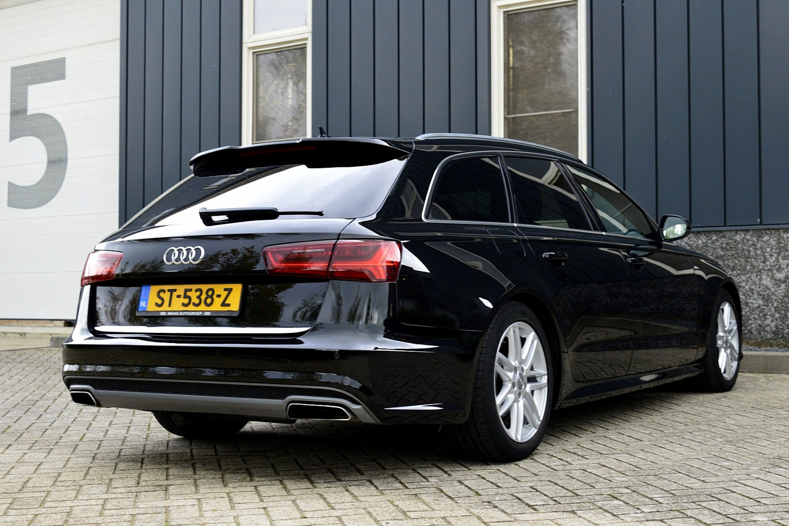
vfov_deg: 26.5
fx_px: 1118
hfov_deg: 38.9
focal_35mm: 51
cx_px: 394
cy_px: 263
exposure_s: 1/60
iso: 800
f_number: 7.1
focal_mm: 34
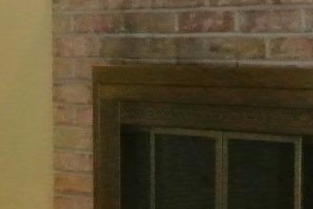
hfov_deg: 12.5
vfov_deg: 8.5
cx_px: -26
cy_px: 96
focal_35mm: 162
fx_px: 1410
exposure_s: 1/60
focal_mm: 10
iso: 3200
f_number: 11
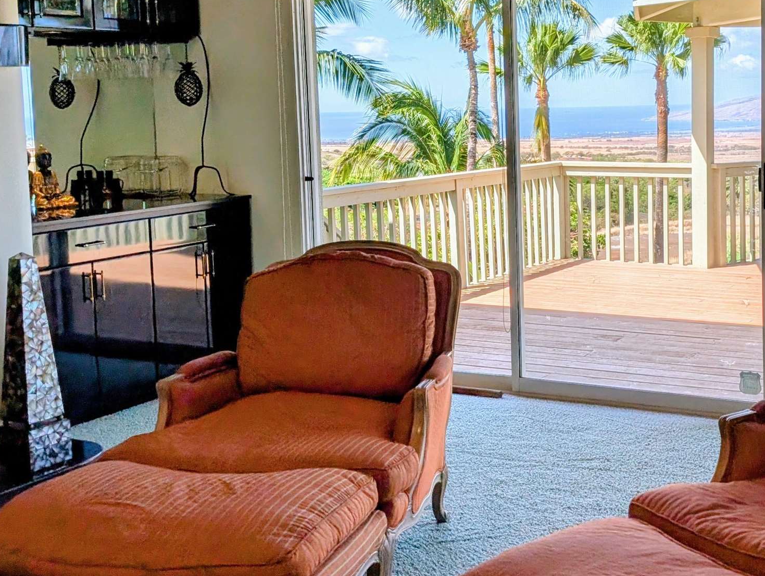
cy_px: 177
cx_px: 542
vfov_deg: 28.9
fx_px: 1107
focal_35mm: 50
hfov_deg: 37.5
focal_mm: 6.9
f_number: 1.68
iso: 20
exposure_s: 1/638
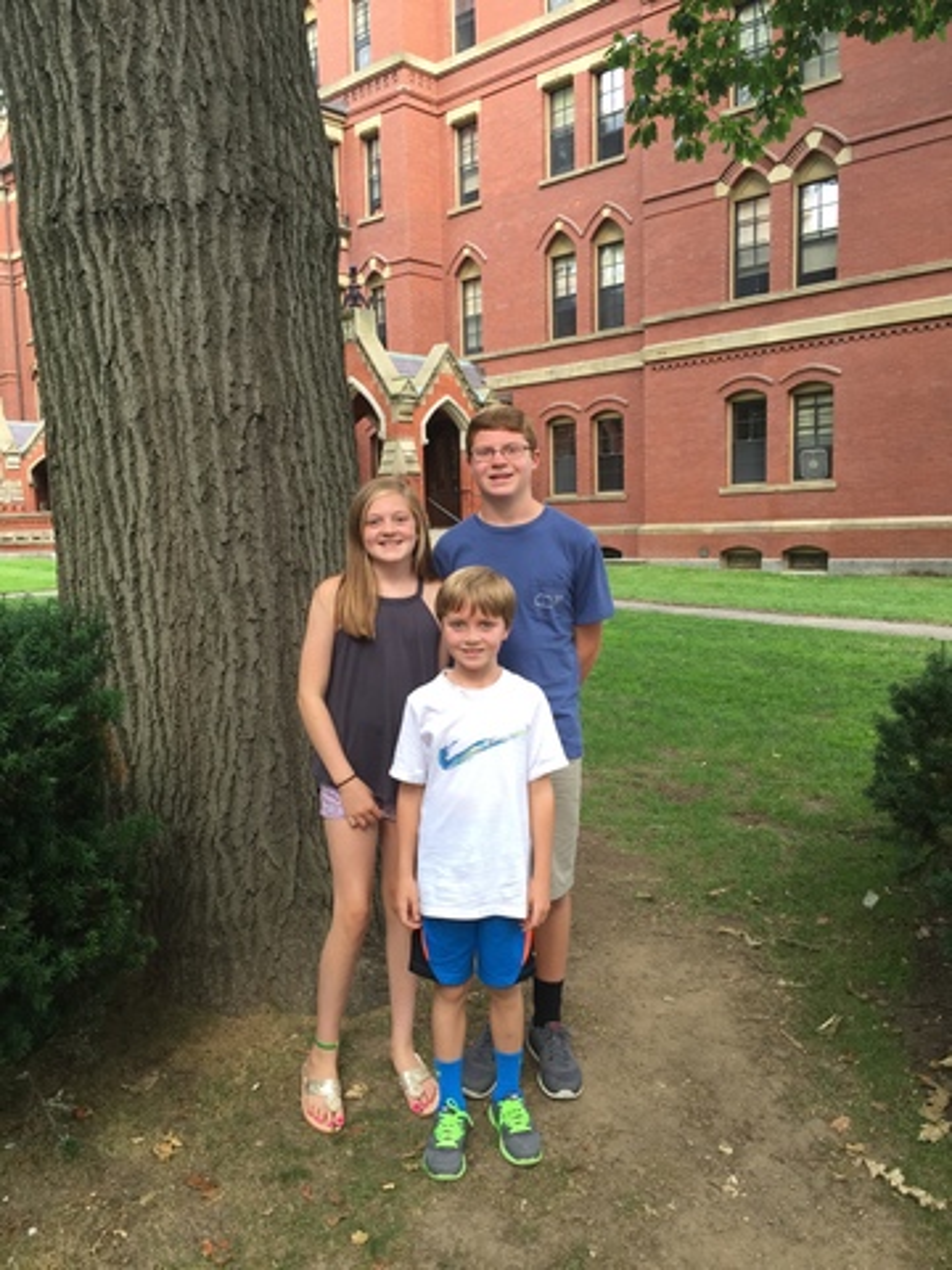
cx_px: 476
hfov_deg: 48.2
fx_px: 1063
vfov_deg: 61.7
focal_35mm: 29
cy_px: 635
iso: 40
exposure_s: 1/60
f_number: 2.2
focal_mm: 4.15
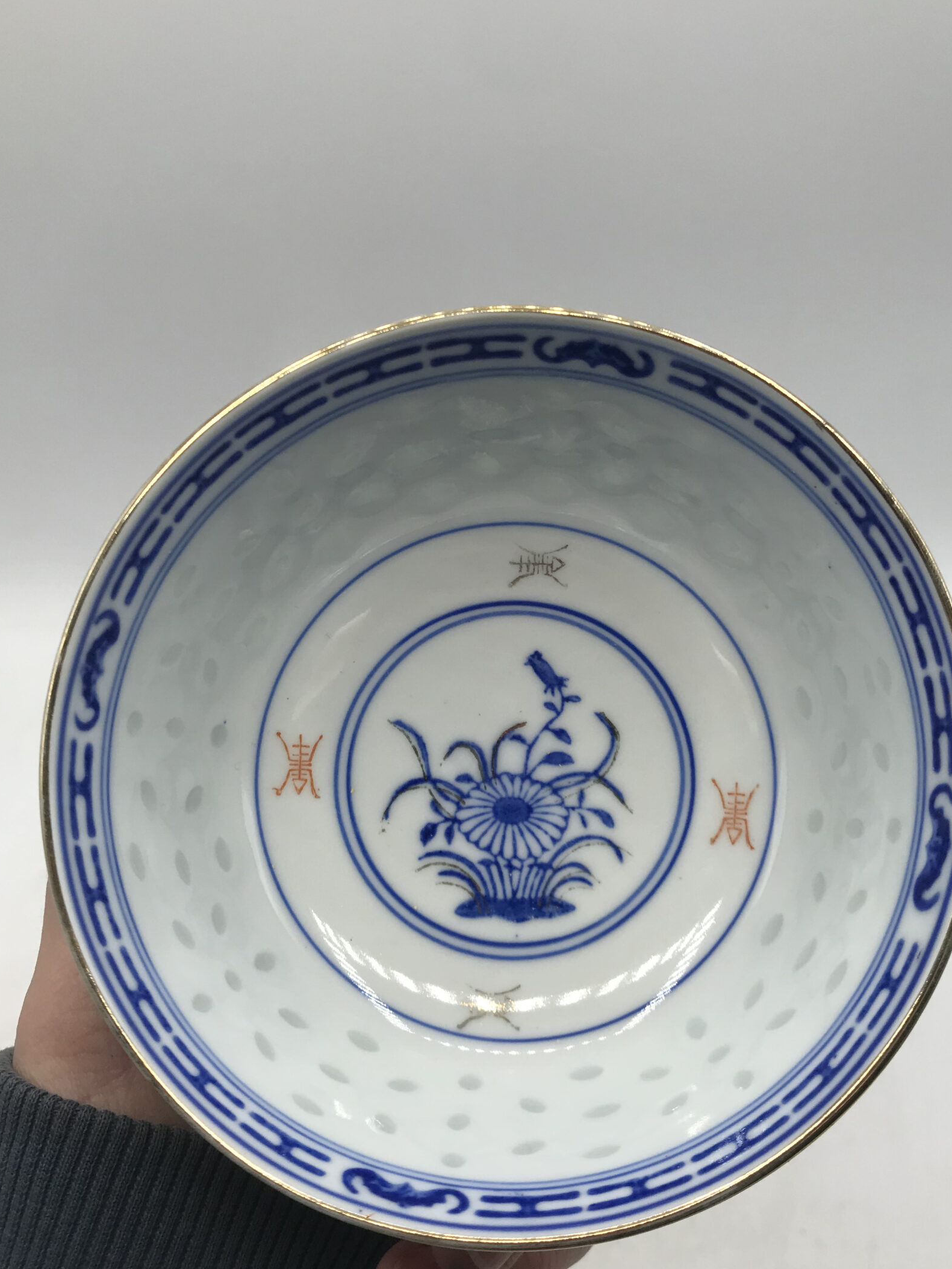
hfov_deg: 41.8
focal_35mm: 34
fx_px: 1247
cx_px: 483
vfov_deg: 53.8
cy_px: 721
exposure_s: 1/887
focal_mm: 3.99
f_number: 1.8
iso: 20
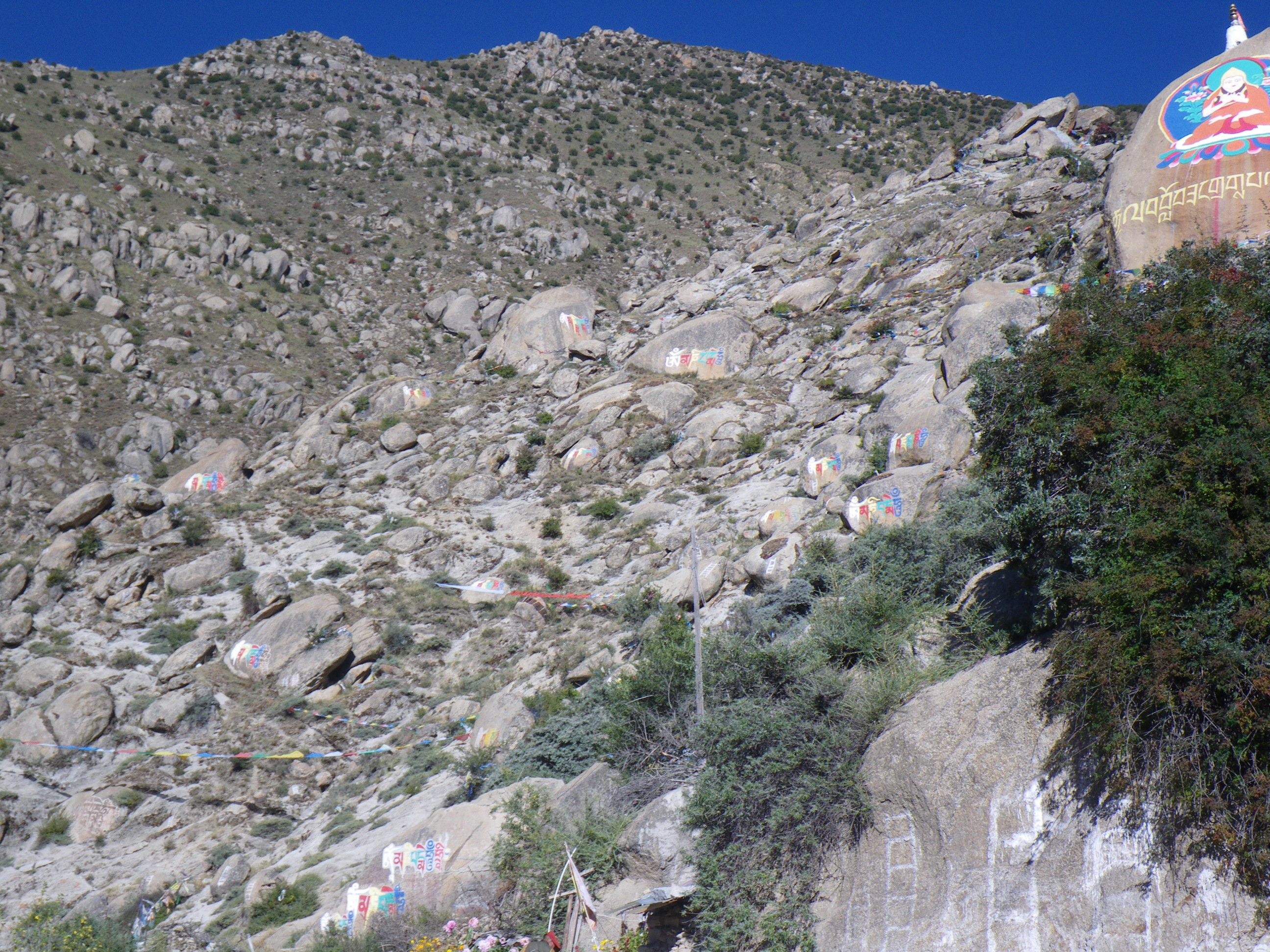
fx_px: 1871
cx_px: 635
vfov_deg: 28.6
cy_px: 476
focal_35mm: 51
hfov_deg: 37.5
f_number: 5.3
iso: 50
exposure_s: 1/250
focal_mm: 9.1
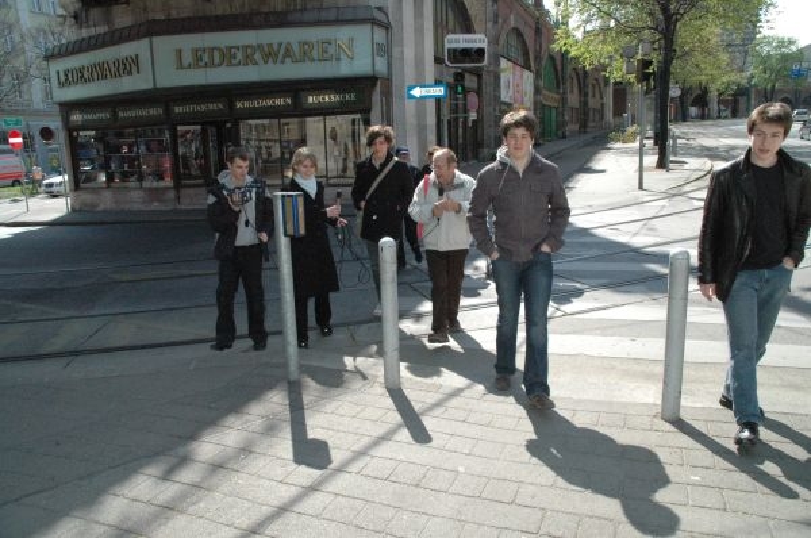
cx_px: 406
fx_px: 607
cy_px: 269
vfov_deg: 47.8
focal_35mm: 27
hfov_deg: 67.5
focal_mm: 18
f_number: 14
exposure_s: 1/500
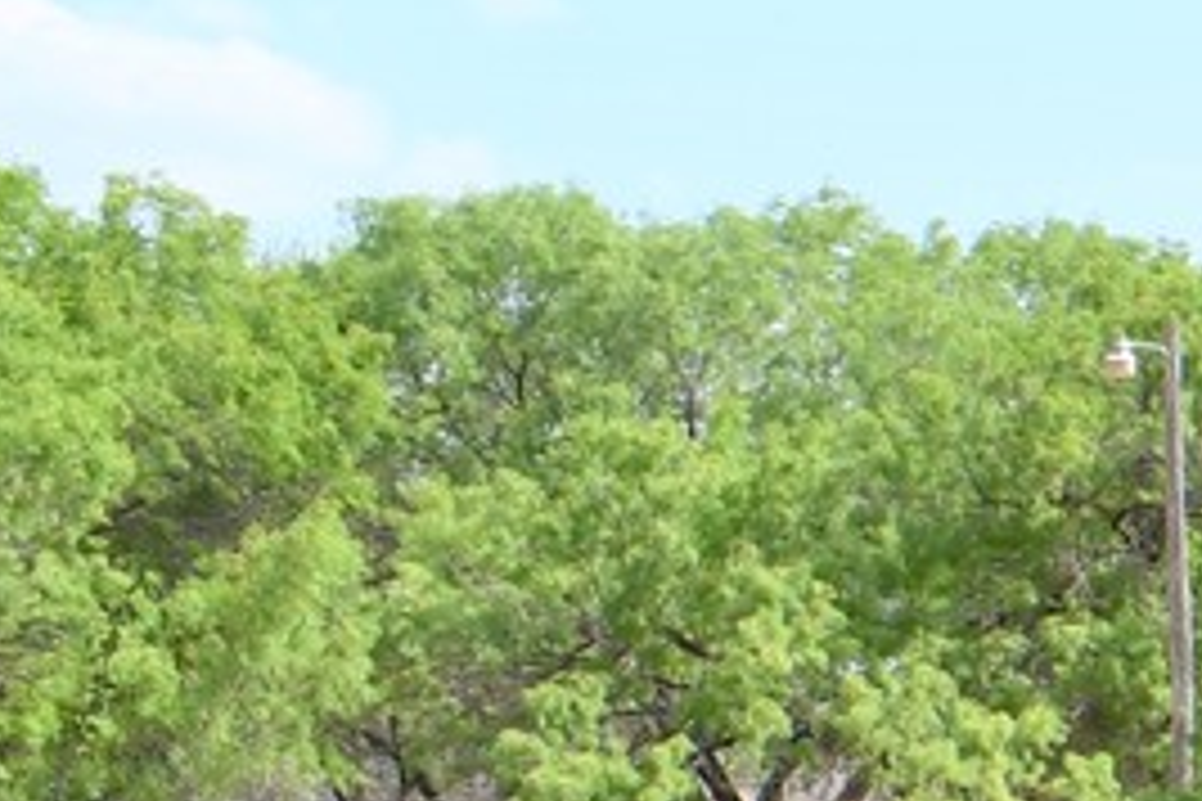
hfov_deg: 10.7
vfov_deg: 8.2
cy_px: 1098
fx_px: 5475
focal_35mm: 164
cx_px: 2908
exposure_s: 1/250
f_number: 9
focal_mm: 18
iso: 100
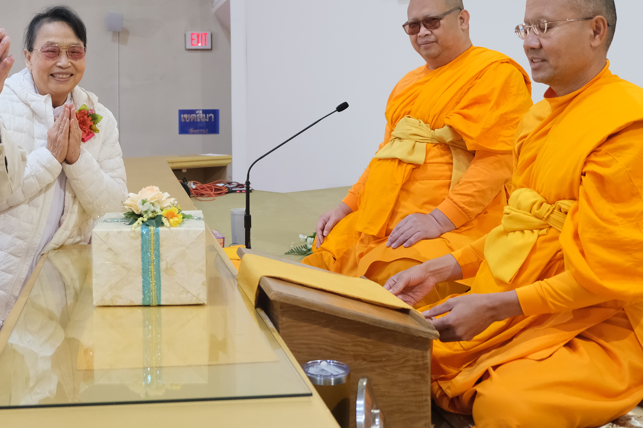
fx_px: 857
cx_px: 187
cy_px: 100
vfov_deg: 27.6
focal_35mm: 48
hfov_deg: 40.3
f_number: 2.8
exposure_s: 1/60
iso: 1600
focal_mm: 18.8
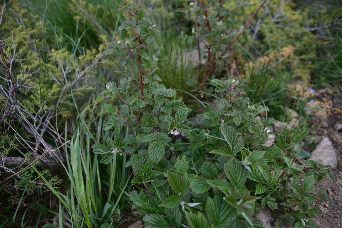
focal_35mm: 50
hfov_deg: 39.6
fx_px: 475
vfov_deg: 27.0
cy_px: 114
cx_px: 171
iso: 320
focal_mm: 50
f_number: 2.8
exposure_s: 1/640
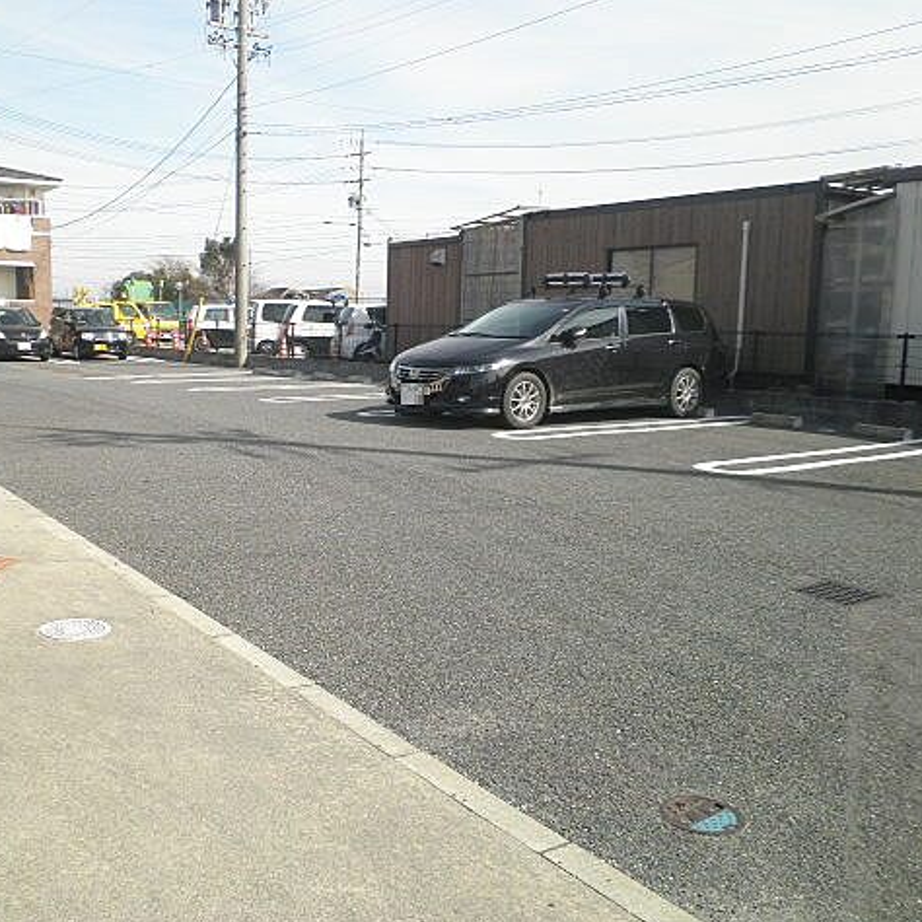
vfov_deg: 52.5
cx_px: 317
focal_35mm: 31
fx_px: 934
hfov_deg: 51.7
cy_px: 463
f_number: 7.9
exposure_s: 1/100
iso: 64
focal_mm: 4.7
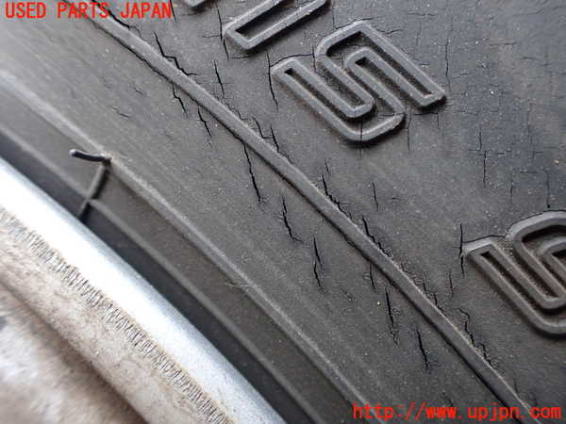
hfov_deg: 60.0
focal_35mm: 30
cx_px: 283
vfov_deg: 46.8
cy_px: 212
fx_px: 491
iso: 500
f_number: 2.3
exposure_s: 1/125
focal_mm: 5.4
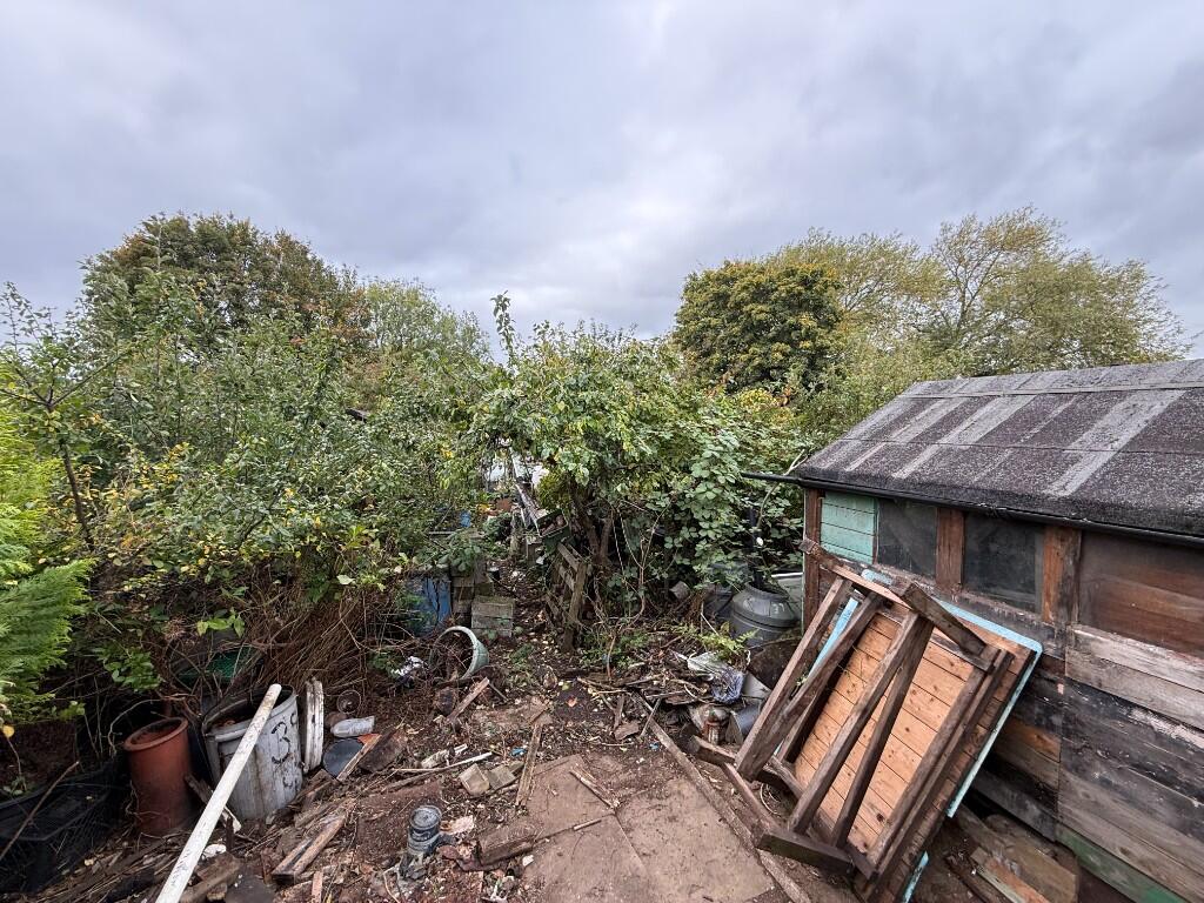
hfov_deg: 102.1
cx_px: 602
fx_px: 487
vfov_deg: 85.7
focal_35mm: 14
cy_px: 452
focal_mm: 2.22
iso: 50
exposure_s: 1/103
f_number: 2.2
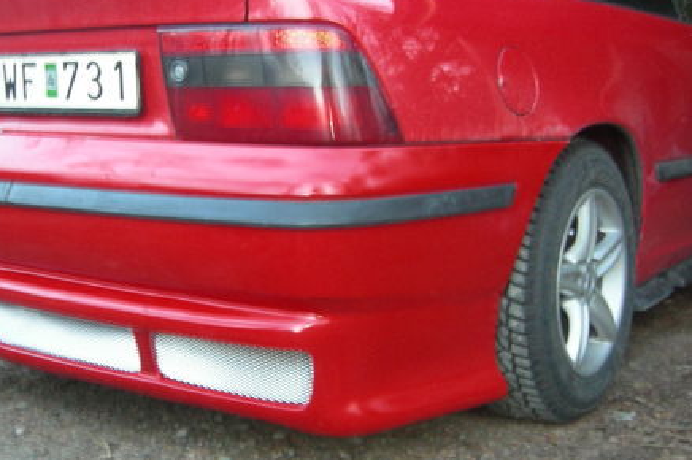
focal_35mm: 55
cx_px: 265
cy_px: 243
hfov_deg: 36.1
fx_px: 1056
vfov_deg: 24.6
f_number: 2.7
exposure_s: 1/1.7
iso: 200
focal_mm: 7.5
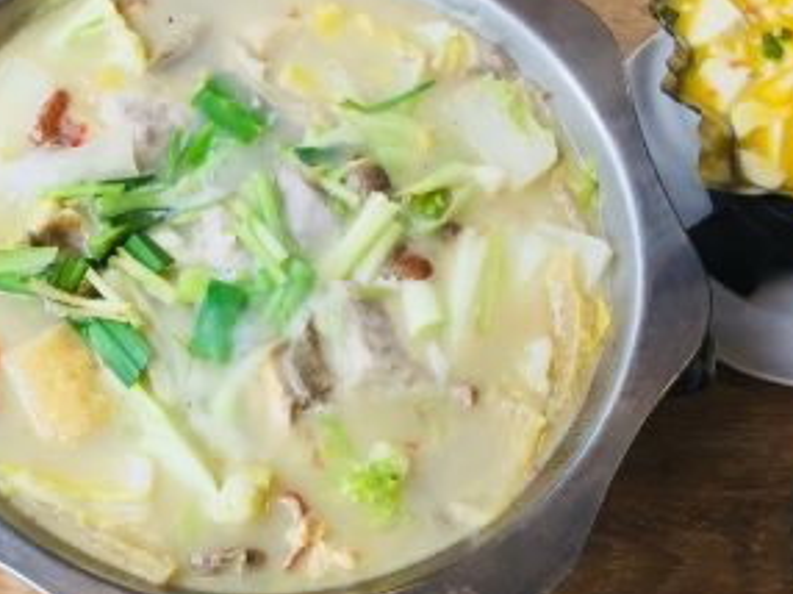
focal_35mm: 71
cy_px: 432
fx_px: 1625
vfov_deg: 20.6
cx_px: 119
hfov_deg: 26.7
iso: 40
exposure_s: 1/50
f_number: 2.2
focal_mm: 4.15
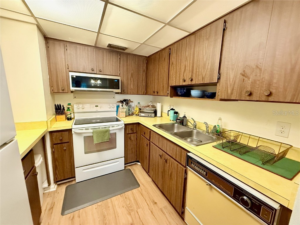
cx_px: 150
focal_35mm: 14
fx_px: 121
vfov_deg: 85.7
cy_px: 112
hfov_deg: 102.1
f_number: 2.2
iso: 640
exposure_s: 1/60
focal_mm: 2.22
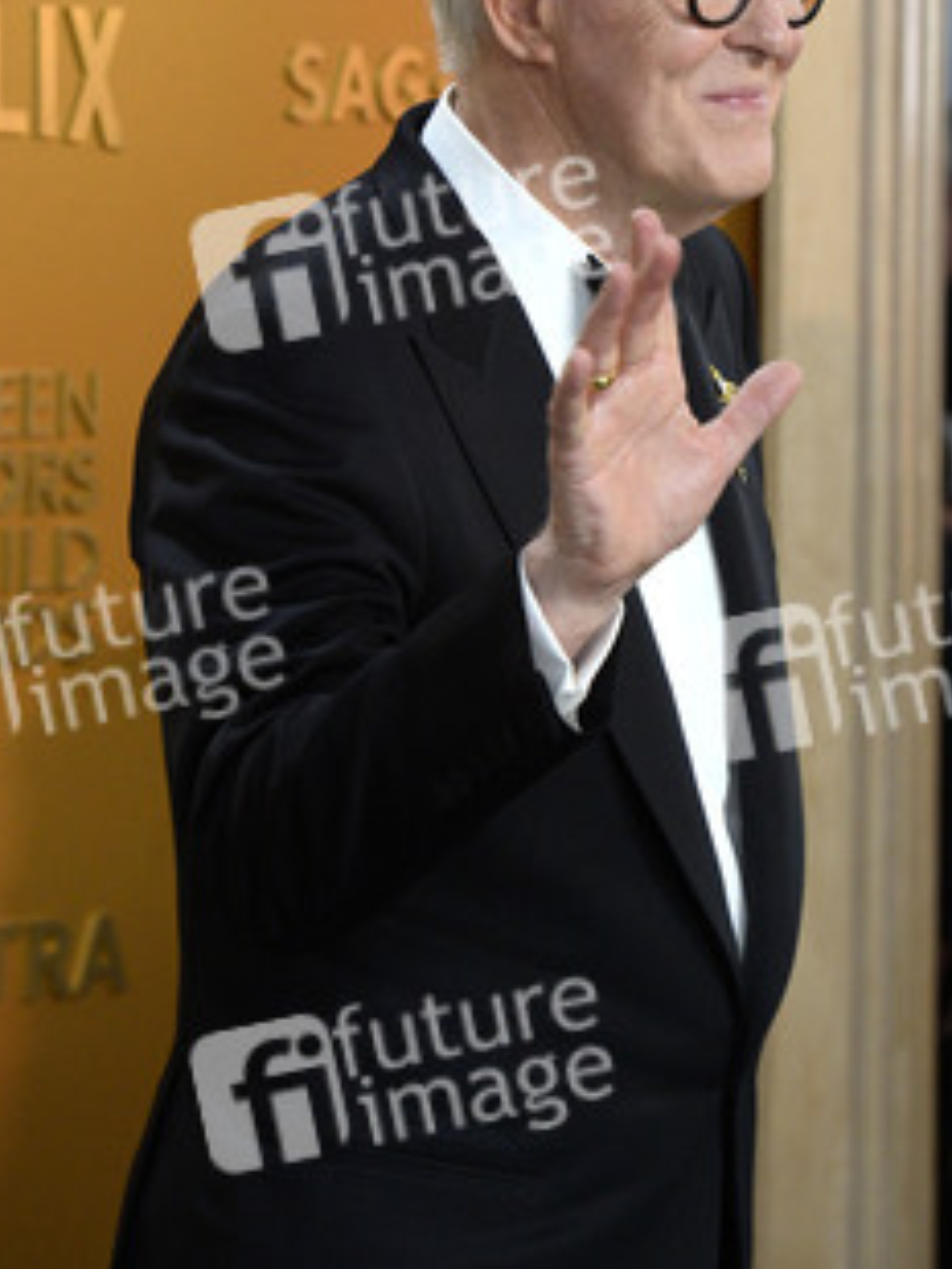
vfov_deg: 10.2
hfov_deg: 7.7
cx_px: 523
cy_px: 460
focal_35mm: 193
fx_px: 7072
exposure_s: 1/250
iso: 2500
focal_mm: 155
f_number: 6.3
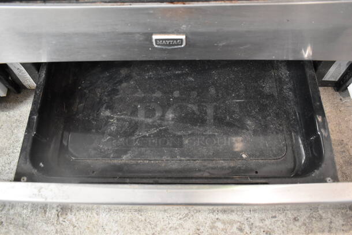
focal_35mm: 27
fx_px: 264
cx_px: 176
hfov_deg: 67.3
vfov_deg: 48.0
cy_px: 118
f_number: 3.5
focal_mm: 18
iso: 4500
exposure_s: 1/125
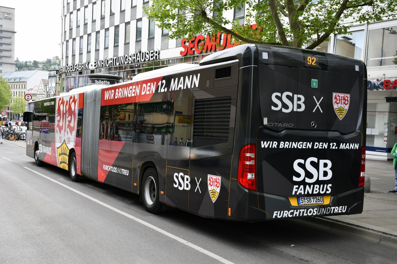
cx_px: 198
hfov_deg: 48.5
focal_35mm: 40
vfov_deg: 33.4
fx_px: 441
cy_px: 132
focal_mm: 27
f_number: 6.3
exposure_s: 1/250
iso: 200
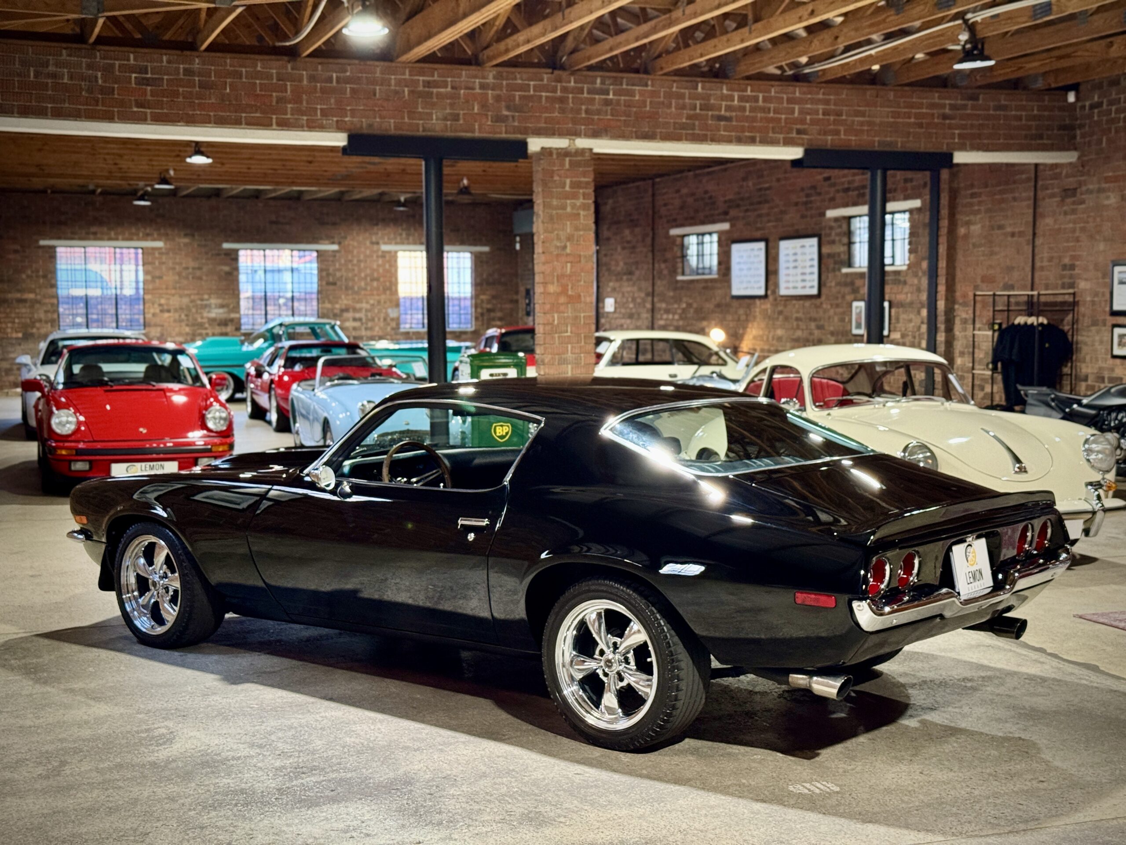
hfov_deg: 39.7
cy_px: 422
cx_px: 563
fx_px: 1561
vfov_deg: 30.3
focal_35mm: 48
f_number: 1.78
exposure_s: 1/33
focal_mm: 6.76
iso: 400
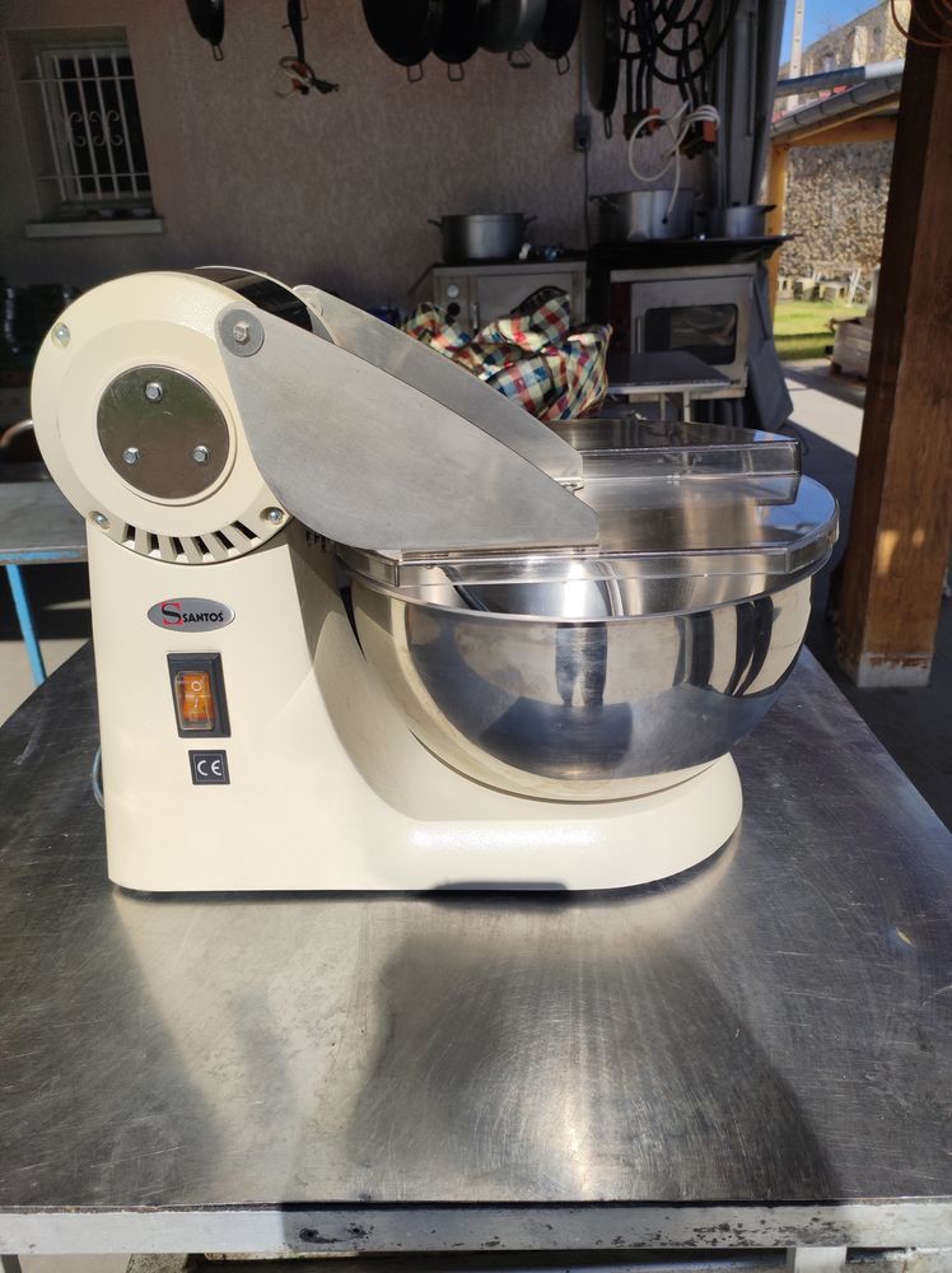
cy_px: 636
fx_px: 624
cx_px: 476
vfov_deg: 91.1
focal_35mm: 17
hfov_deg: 74.6
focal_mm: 4.74
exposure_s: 1/1748
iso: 51
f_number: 1.79
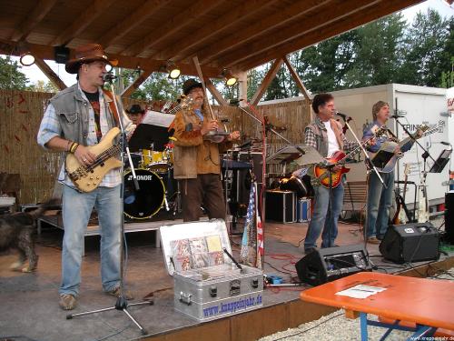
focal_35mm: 37
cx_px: 227
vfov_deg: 38.7
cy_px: 170
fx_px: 485
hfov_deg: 50.1
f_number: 2.8
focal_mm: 7.8
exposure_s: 1/41
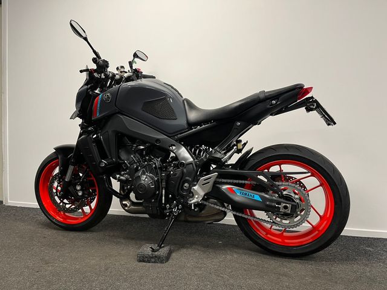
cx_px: 194
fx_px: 291
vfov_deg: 53.1
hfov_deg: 67.3
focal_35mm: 26
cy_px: 145
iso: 80
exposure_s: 1/50
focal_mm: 5.1
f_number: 1.6
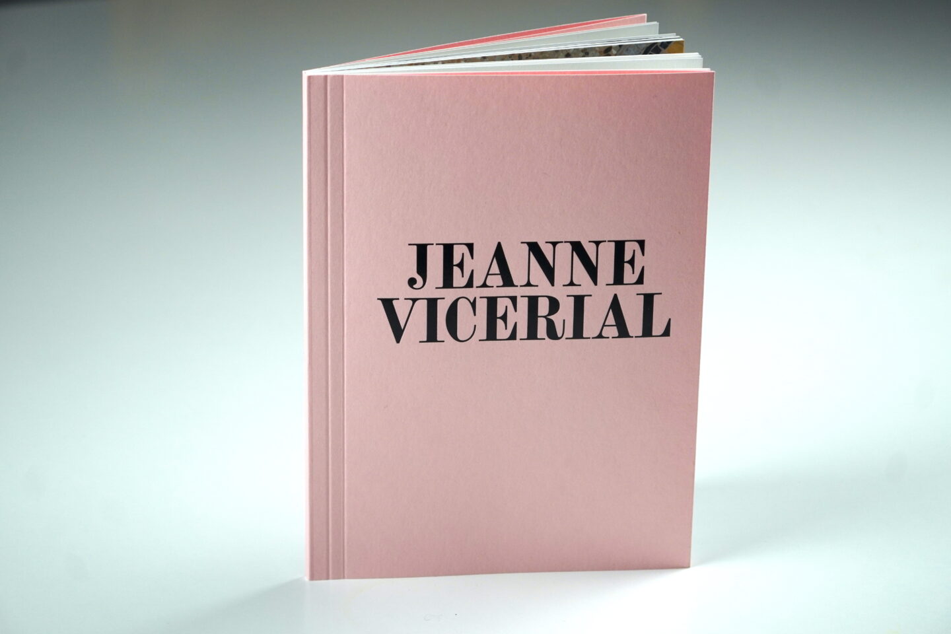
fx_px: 2774
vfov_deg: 13.0
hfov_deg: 19.5
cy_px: 317
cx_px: 476
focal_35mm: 105
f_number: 4.5
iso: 320
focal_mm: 70
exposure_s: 1/160
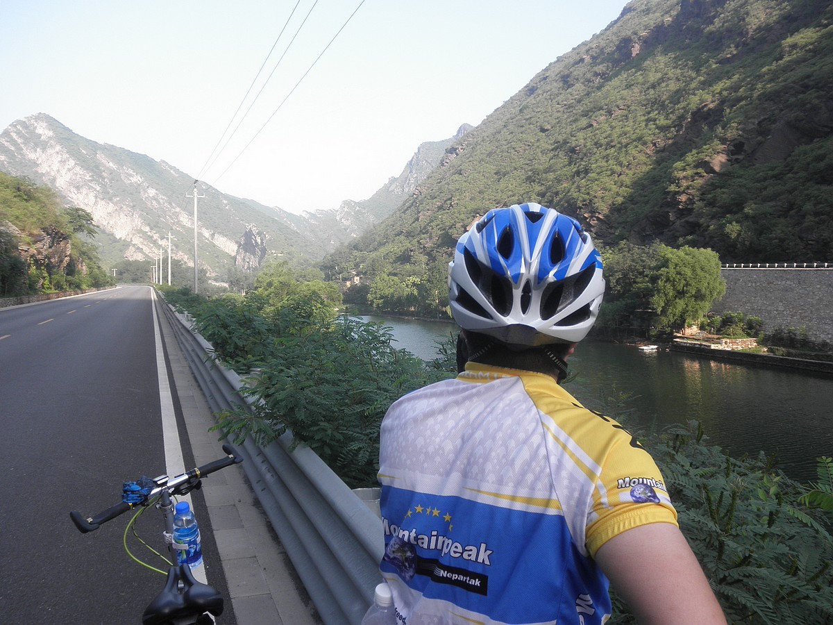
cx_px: 416
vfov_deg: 49.7
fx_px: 674
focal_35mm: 28
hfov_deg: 63.4
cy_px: 312
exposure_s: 1/250
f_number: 3
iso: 64
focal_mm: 5
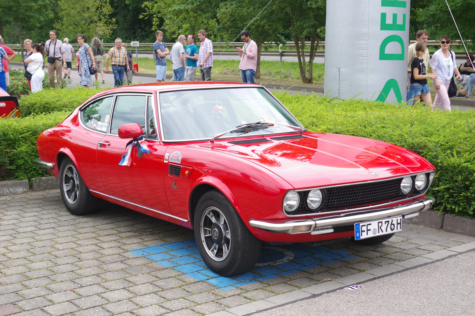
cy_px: 158
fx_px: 751
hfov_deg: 35.1
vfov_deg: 23.7
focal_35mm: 57
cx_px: 238
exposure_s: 1/80
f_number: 7.1
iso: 100
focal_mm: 38
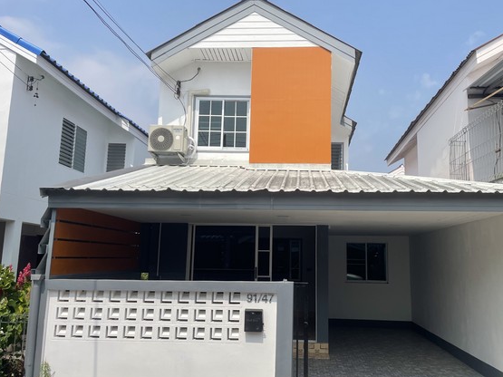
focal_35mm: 30
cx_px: 285
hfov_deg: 59.7
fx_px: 436
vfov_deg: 46.8
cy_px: 201
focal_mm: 4.2
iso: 32
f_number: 1.6
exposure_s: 1/4651
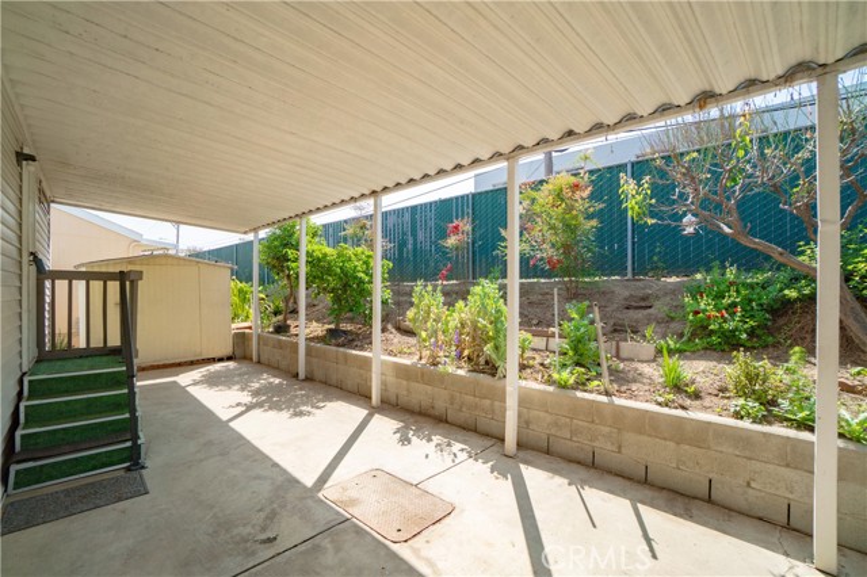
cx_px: 434
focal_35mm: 15
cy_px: 288
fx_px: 361
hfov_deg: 100.4
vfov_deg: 77.3
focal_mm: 10
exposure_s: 1/250
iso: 100
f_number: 7.1
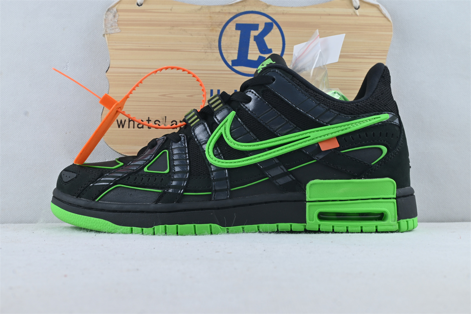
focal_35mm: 47
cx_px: 236
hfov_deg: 41.7
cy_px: 157
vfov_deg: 28.5
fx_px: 618
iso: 100
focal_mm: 31.5
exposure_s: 1/15
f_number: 10
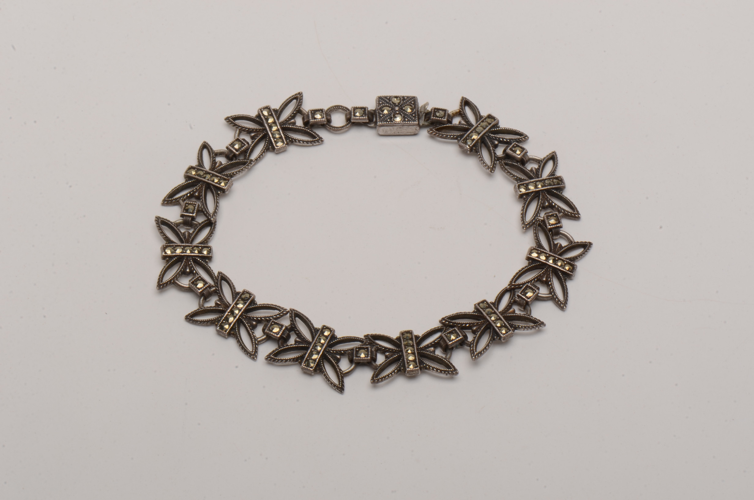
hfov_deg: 16.1
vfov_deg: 10.7
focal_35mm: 128
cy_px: 250
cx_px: 377
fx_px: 2665
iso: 100
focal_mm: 85
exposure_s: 1/160
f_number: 32
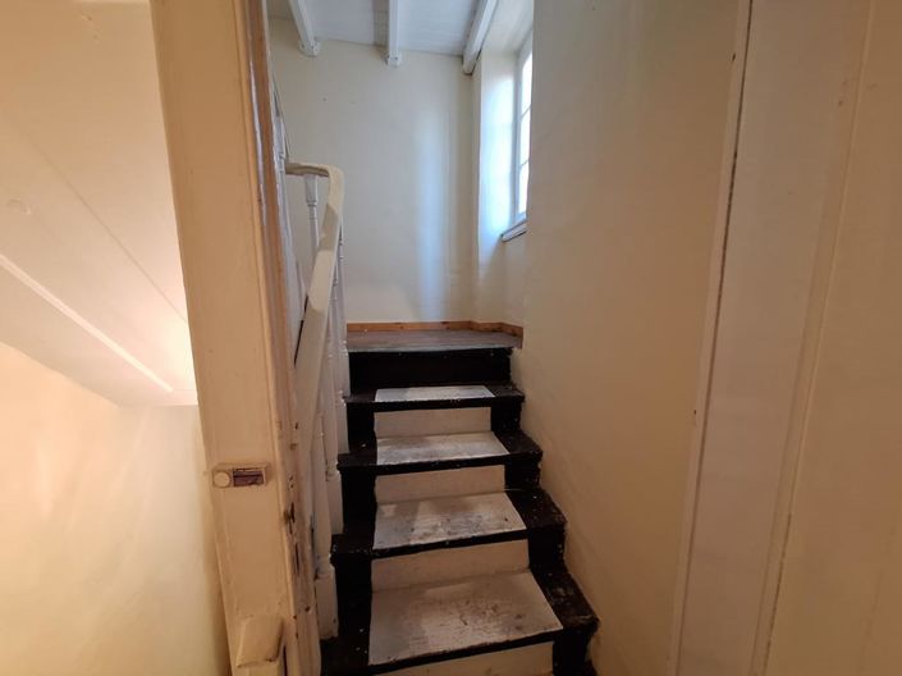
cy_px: 338
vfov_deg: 89.9
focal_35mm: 13
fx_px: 339
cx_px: 451
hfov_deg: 106.2
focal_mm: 1.74
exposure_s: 1/25
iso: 200
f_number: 2.2
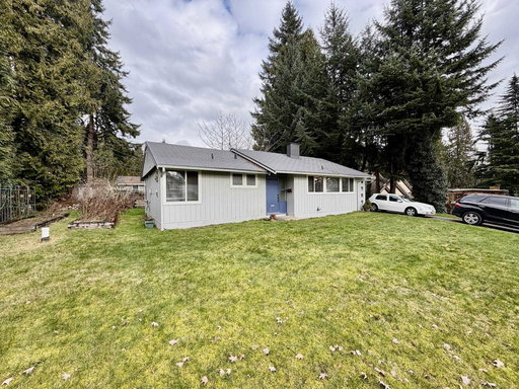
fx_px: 210
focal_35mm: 14
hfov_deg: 102.1
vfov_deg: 85.7
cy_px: 194
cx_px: 260
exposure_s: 1/502
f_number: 2.2
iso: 50
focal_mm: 2.22
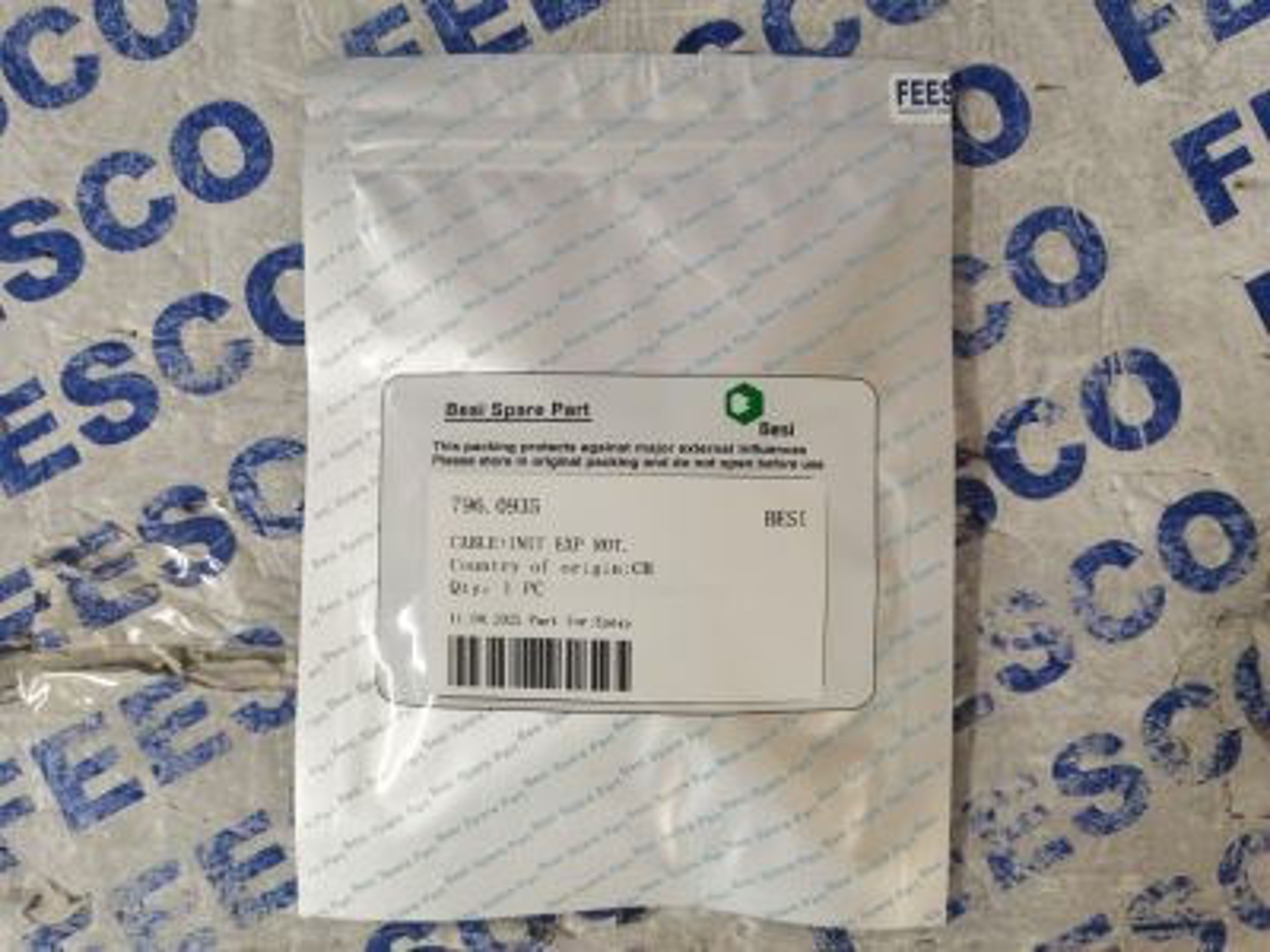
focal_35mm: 26
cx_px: 635
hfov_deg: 67.3
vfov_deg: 53.1
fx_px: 954
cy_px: 476
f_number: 1.8
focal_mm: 5.58
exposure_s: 1/33.3
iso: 400
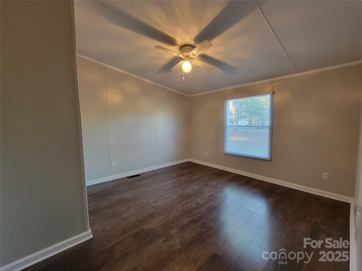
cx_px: 181
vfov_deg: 89.9
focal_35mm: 13
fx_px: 136
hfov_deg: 106.2
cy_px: 136
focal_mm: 2.2
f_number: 2.2
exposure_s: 1/40
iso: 320
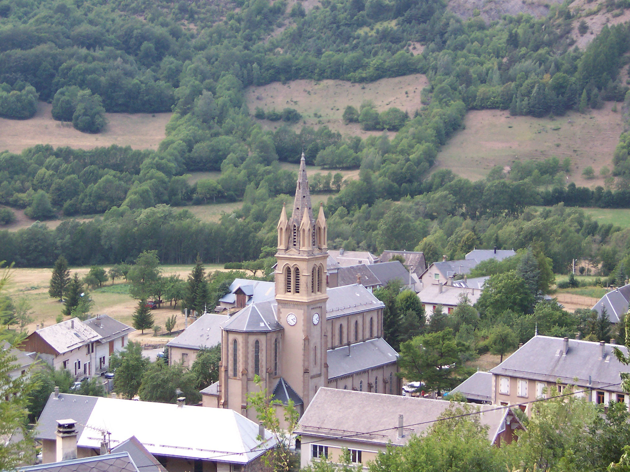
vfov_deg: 15.1
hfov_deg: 20.0
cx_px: 315
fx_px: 1784
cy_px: 236
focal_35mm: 98
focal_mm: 15.2
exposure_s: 1/125
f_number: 4
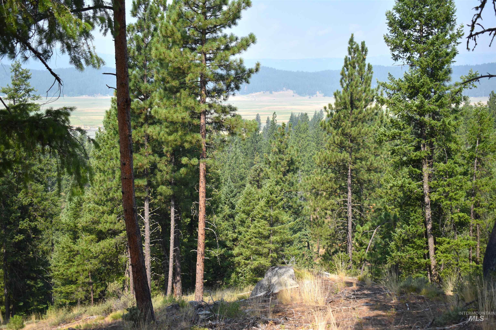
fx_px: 661
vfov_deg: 28.1
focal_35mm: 48
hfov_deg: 41.1
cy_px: 165
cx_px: 248
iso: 100
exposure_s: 1/500
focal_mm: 32
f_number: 4.5
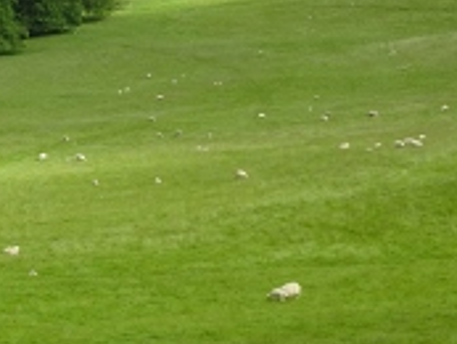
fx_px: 1717
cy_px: 40
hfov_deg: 14.6
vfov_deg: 11.4
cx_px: -116
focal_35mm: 130
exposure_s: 1/320
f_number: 4.5
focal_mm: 8.51
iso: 80
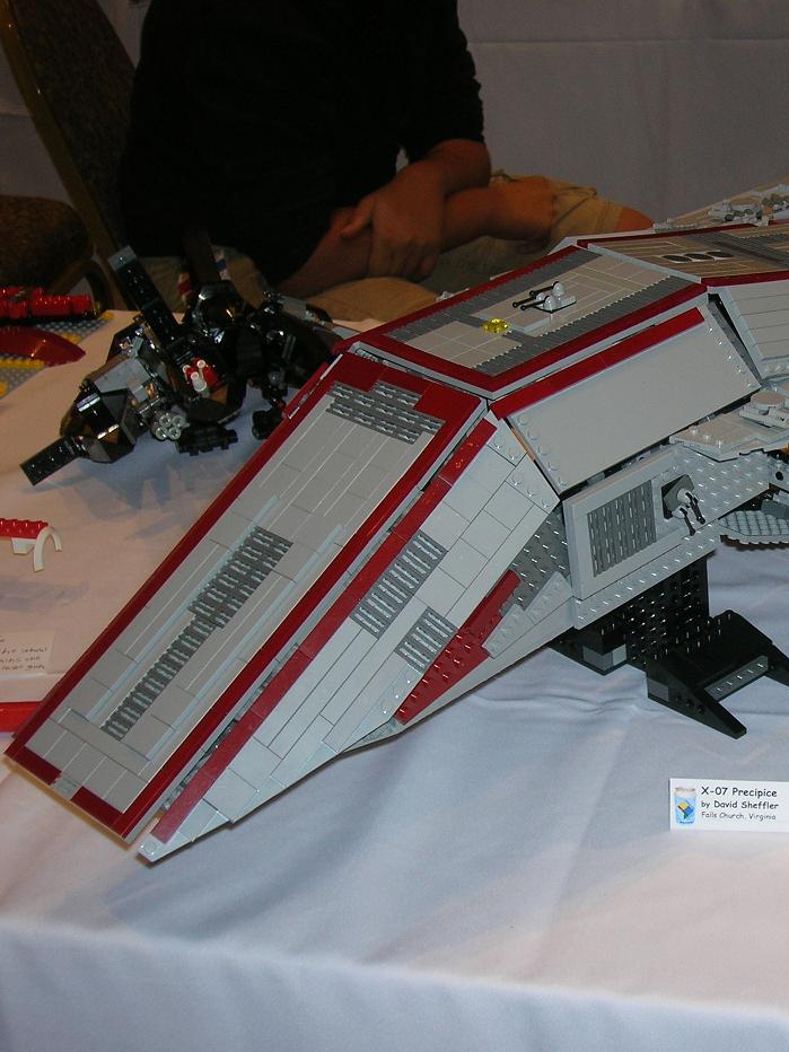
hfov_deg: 22.4
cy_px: 515
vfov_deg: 30.3
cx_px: 713
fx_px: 1945
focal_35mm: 64
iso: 50
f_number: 3.2
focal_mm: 7.7
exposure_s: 1/60.1
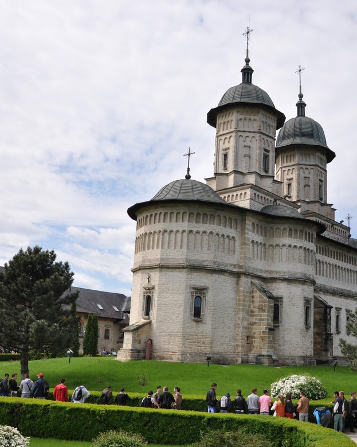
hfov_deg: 37.9
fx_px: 515
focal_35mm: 39
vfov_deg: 46.8
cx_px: 233
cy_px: 227
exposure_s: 1/1600
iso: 200
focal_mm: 18
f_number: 5
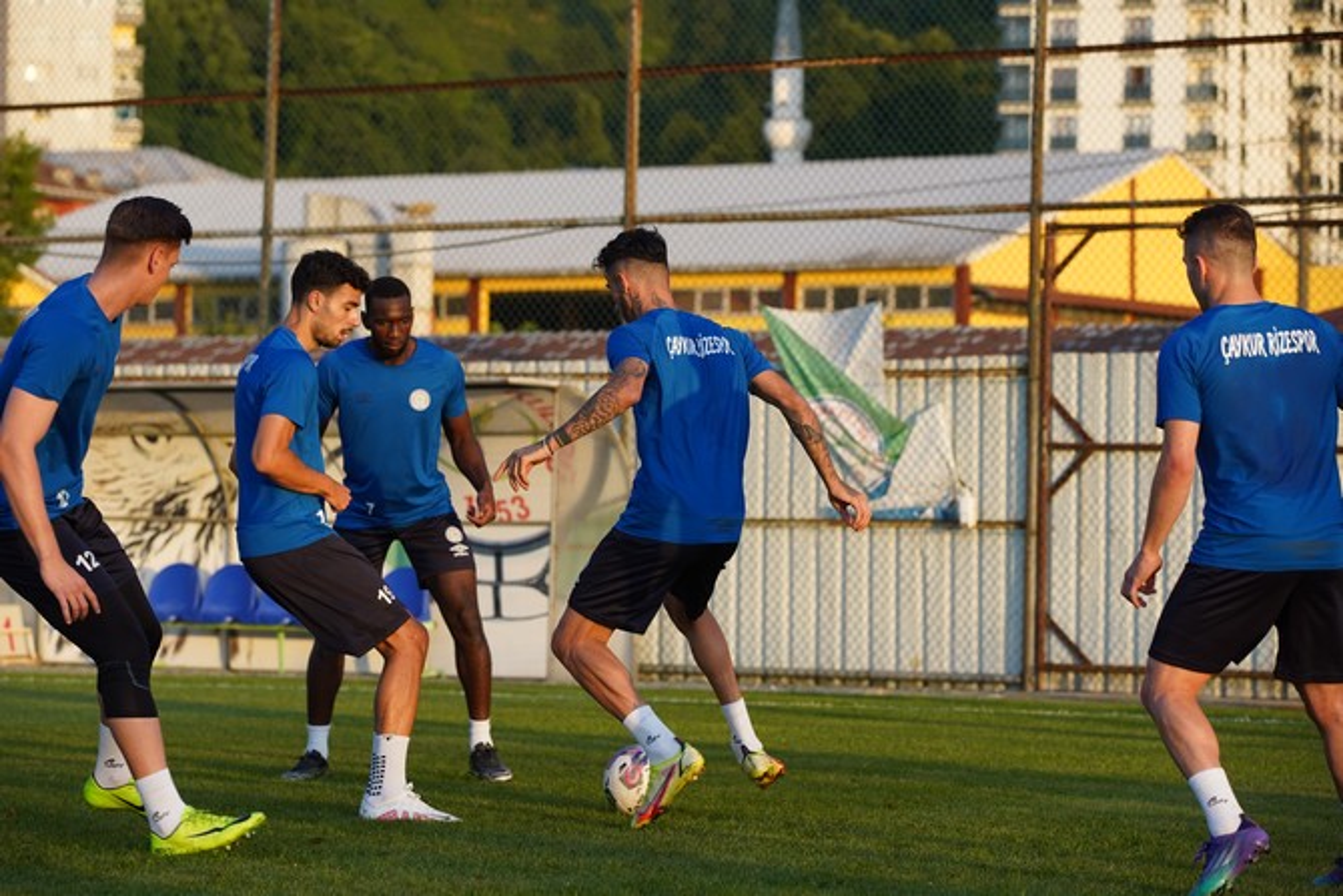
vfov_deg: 11.0
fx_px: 4664
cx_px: 672
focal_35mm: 125
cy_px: 448
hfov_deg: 16.4
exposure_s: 1/500
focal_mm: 125
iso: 500
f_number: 5
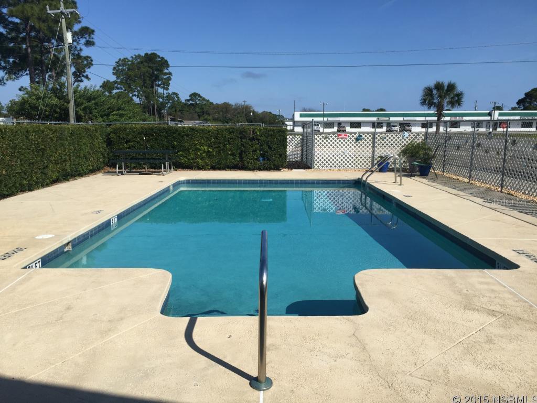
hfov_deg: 61.6
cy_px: 202
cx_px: 268
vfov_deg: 48.3
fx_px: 450
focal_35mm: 29
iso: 32
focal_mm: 4.15
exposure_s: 1/3300
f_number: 2.2
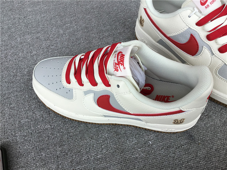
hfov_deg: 58.4
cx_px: 114
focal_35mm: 31
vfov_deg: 45.4
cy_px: 85
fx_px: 203
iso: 25
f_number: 2.4
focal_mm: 3.3
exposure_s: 1/503
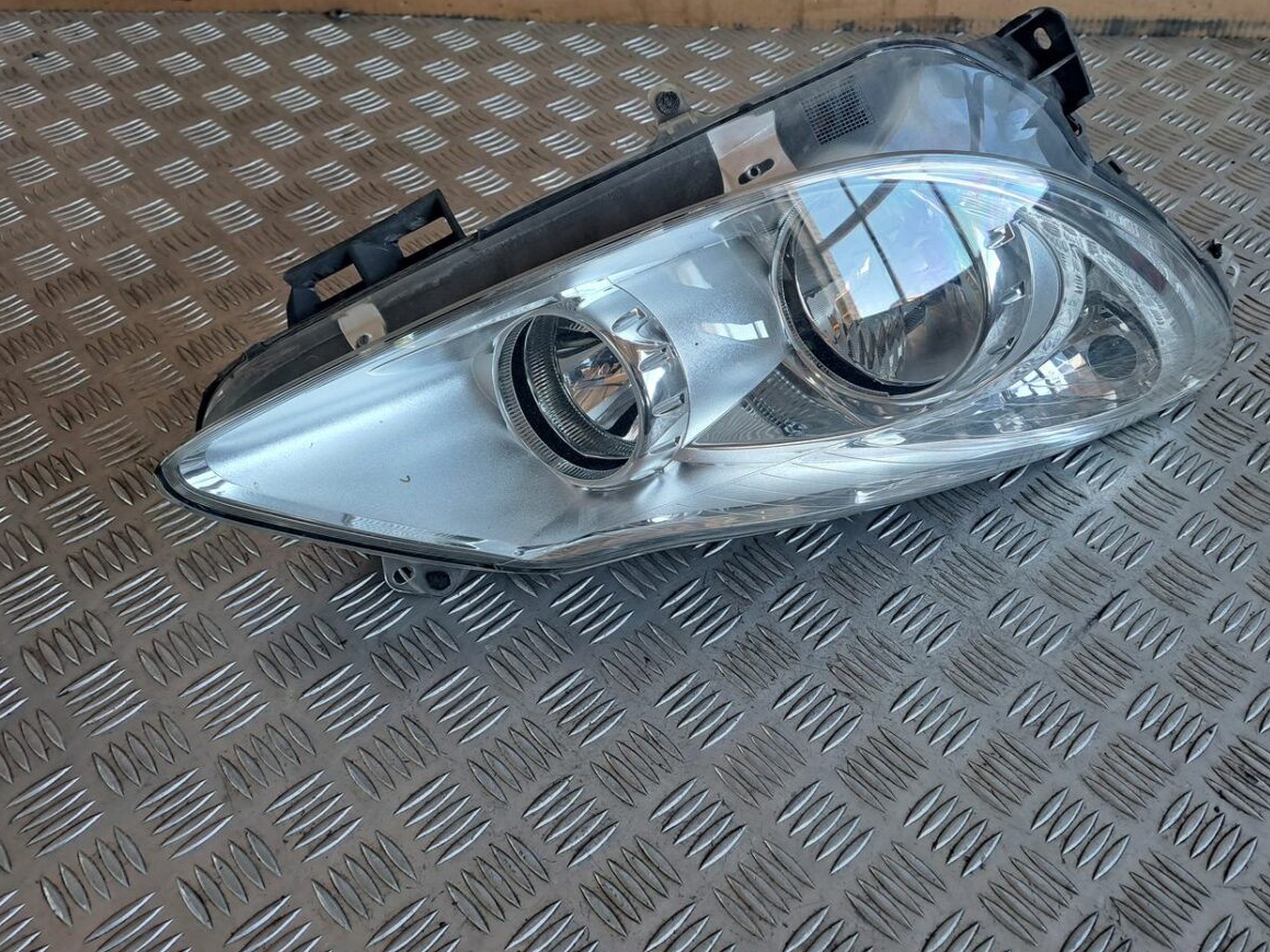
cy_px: 421
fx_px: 1064
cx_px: 693
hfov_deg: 61.6
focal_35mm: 29
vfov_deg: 48.1
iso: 100
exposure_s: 1/50
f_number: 1.8
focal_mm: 5.23
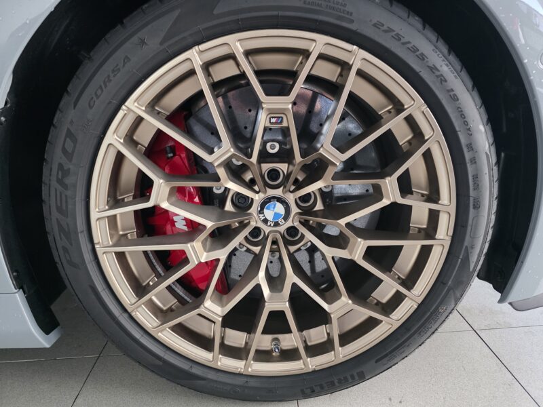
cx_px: 272
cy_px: 204
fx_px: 361
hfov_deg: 73.9
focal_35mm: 23
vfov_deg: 58.9
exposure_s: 1/100
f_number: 1.7
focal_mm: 6.3
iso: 1000
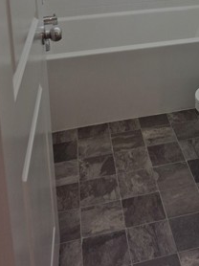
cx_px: 203
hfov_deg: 26.0
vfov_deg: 32.1
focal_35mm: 53
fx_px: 407
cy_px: -23
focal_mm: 5.4
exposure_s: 1/120
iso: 50
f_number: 1.8
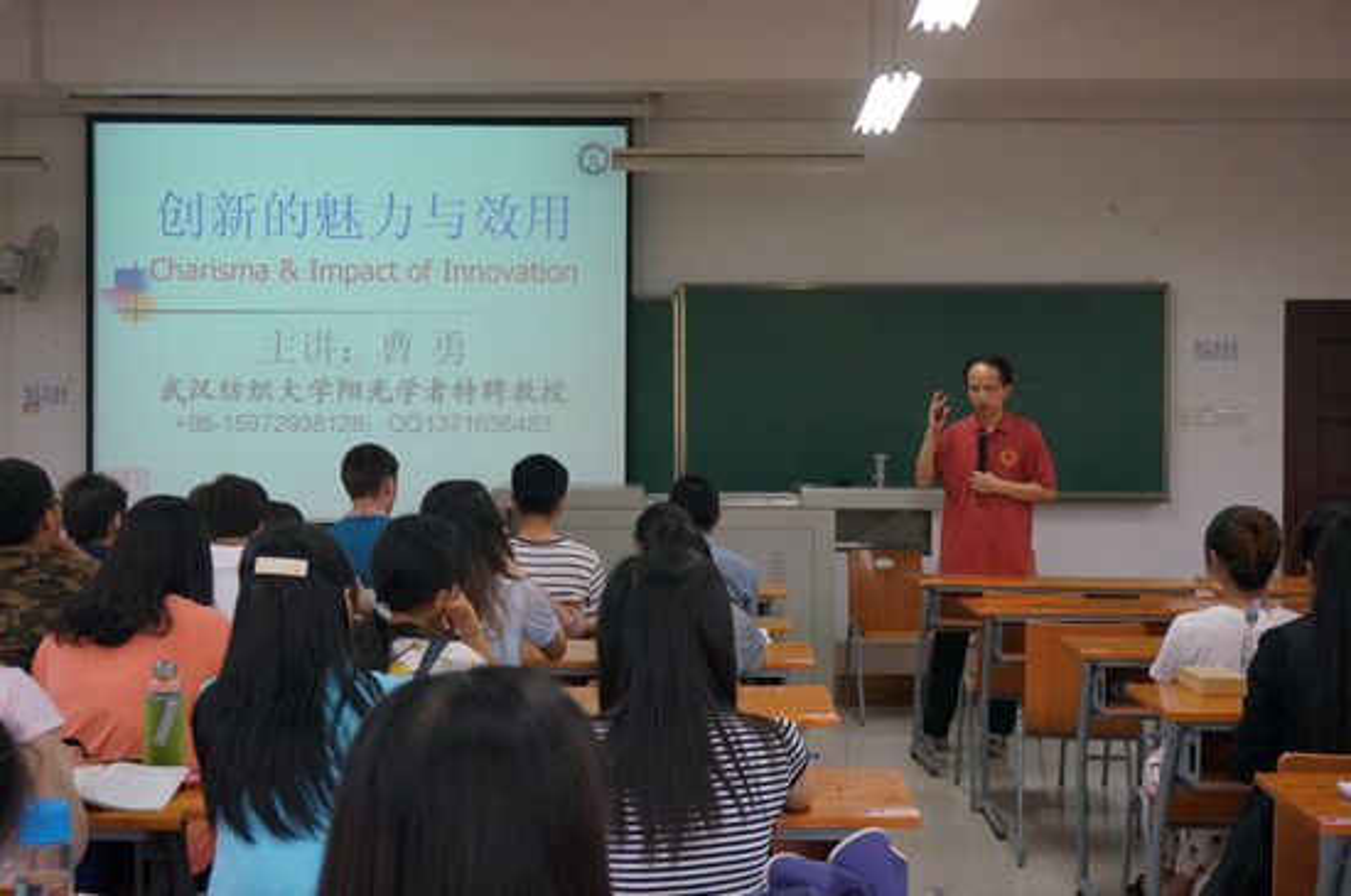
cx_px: 676
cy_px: 448
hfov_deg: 42.4
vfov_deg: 28.9
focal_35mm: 46
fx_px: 1742
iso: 2500
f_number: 5
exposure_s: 1/160
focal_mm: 31
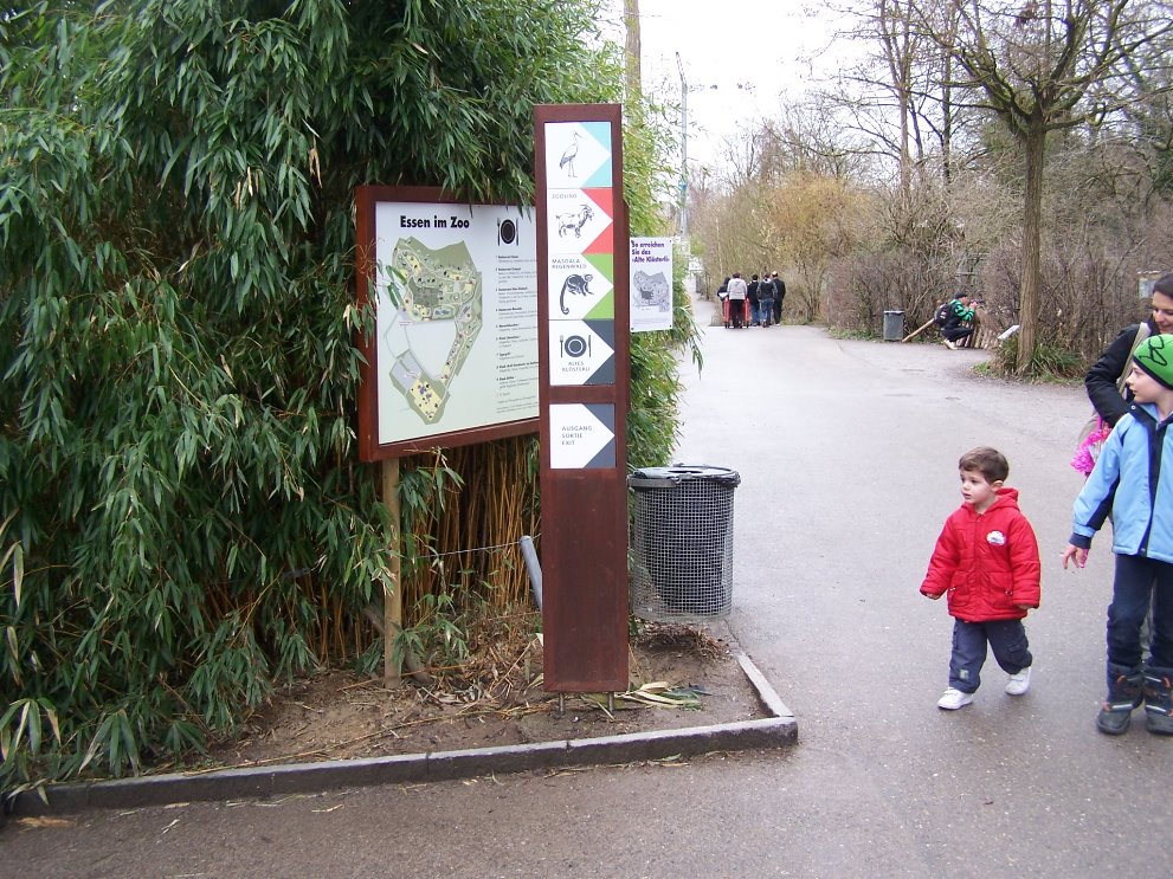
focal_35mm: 38
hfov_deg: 49.0
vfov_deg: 37.7
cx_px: 586
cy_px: 440
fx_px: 1288
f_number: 2.8
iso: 80
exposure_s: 1/160
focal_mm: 6.3
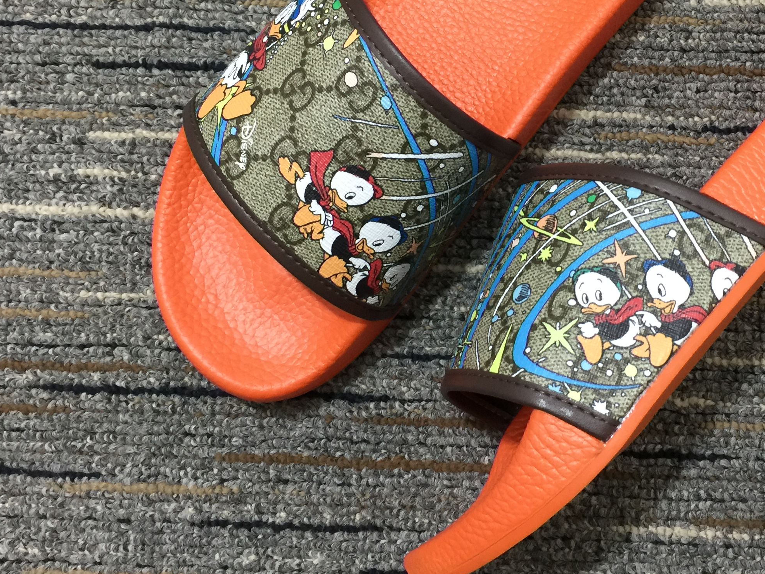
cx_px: 517
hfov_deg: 39.1
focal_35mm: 48
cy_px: 207
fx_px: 1061
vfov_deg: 30.1
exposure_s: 1/17
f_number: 2.2
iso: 100
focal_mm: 4.15
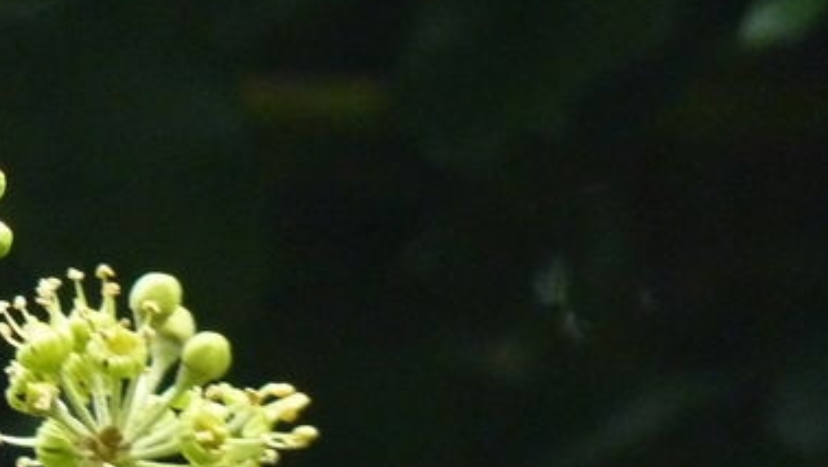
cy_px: 197
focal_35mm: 971
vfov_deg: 1.3
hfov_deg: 2.2
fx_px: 21328
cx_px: -230
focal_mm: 58.5
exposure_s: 1/160
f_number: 3.7
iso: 500
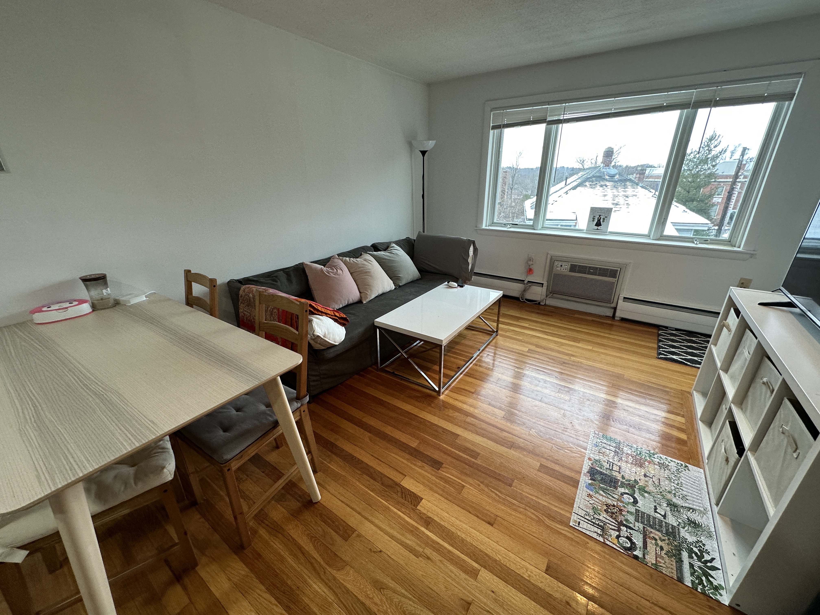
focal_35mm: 14
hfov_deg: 102.1
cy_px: 308
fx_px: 332
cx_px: 410
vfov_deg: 85.7
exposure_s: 1/120
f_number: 2.2
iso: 160
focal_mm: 2.22
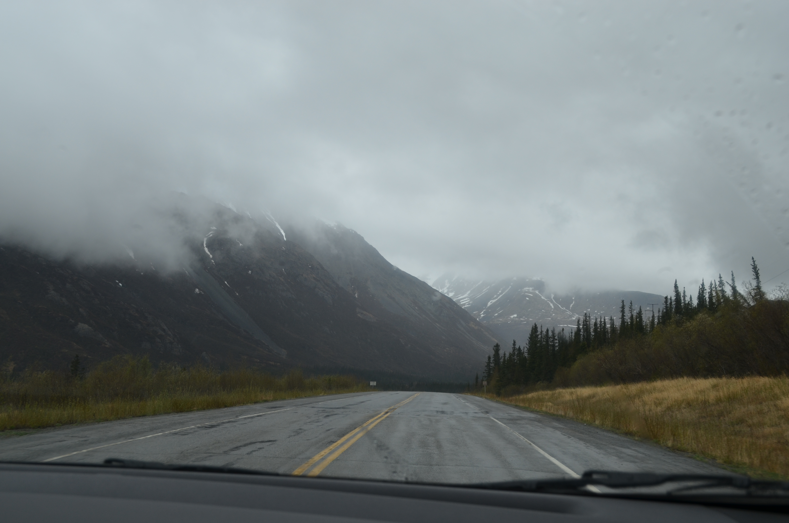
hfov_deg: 53.2
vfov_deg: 36.7
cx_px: 394
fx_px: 787
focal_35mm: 36
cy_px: 262
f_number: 8
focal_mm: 24
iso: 200
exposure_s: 1/250
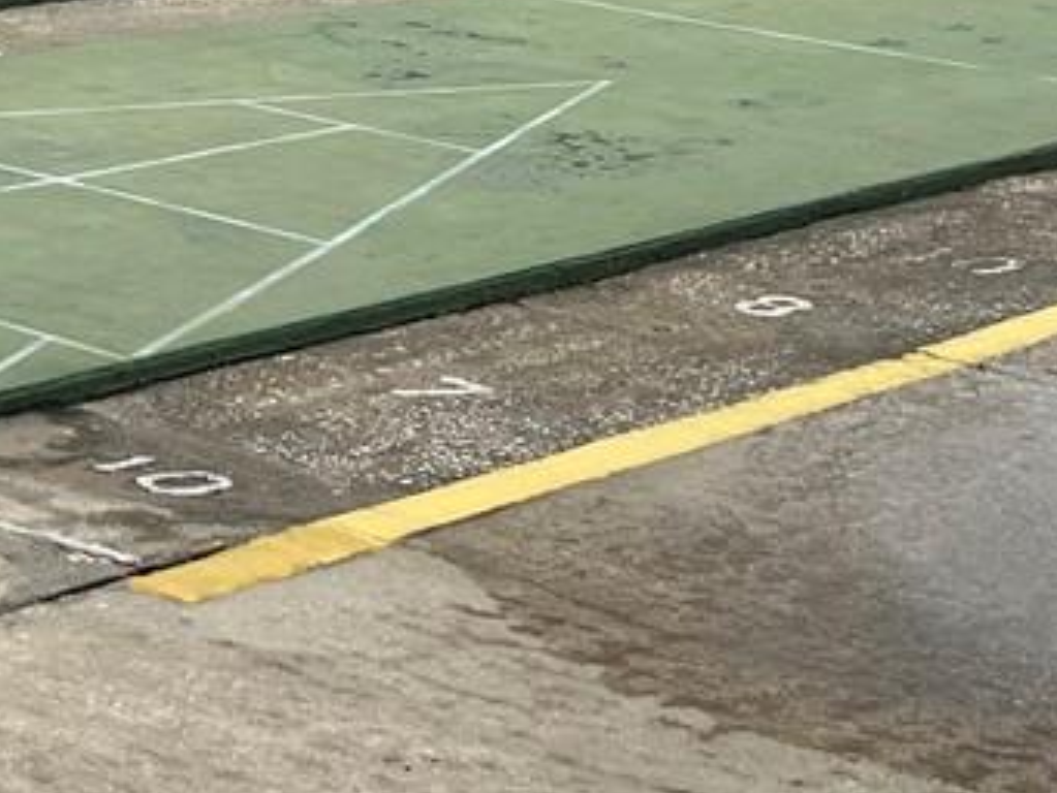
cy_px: -68
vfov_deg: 12.0
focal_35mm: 122
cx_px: -363
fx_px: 3727
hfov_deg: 15.3
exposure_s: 1/2513
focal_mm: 5.7
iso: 50
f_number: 1.5
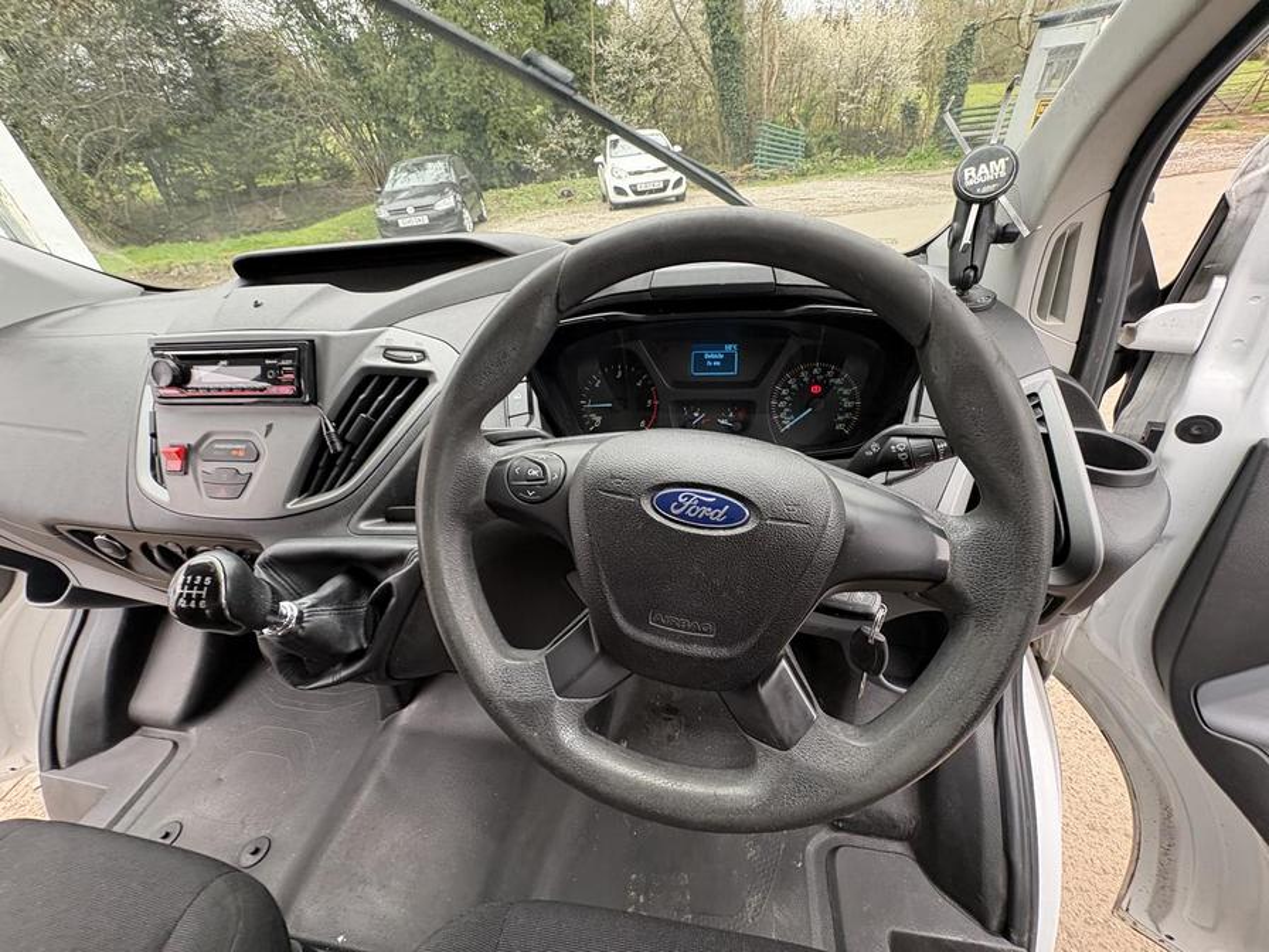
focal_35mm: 14
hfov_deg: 102.1
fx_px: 513
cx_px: 634
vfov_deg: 85.7
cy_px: 476
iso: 160
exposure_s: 1/99
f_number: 2.2
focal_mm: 2.22
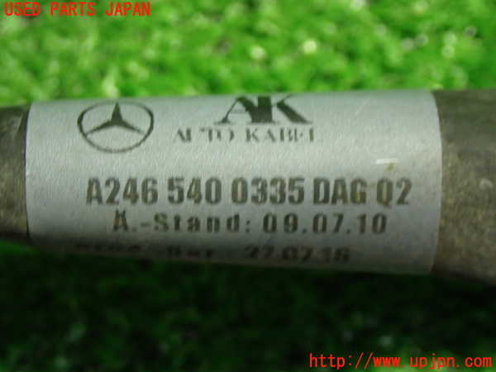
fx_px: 1261
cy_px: 186
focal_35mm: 88
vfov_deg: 16.8
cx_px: 248
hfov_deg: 22.3
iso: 1000
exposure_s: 1/20
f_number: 4.5
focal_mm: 15.66
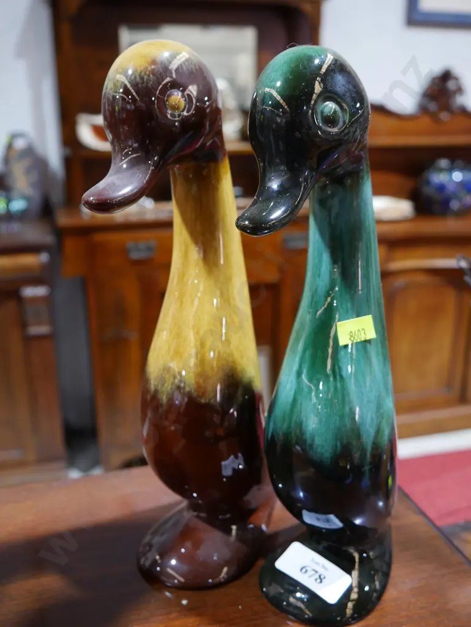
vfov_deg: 49.0
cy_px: 314
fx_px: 689
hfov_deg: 37.8
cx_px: 236
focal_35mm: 38
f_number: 4.1
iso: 640
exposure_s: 1/60
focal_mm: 19
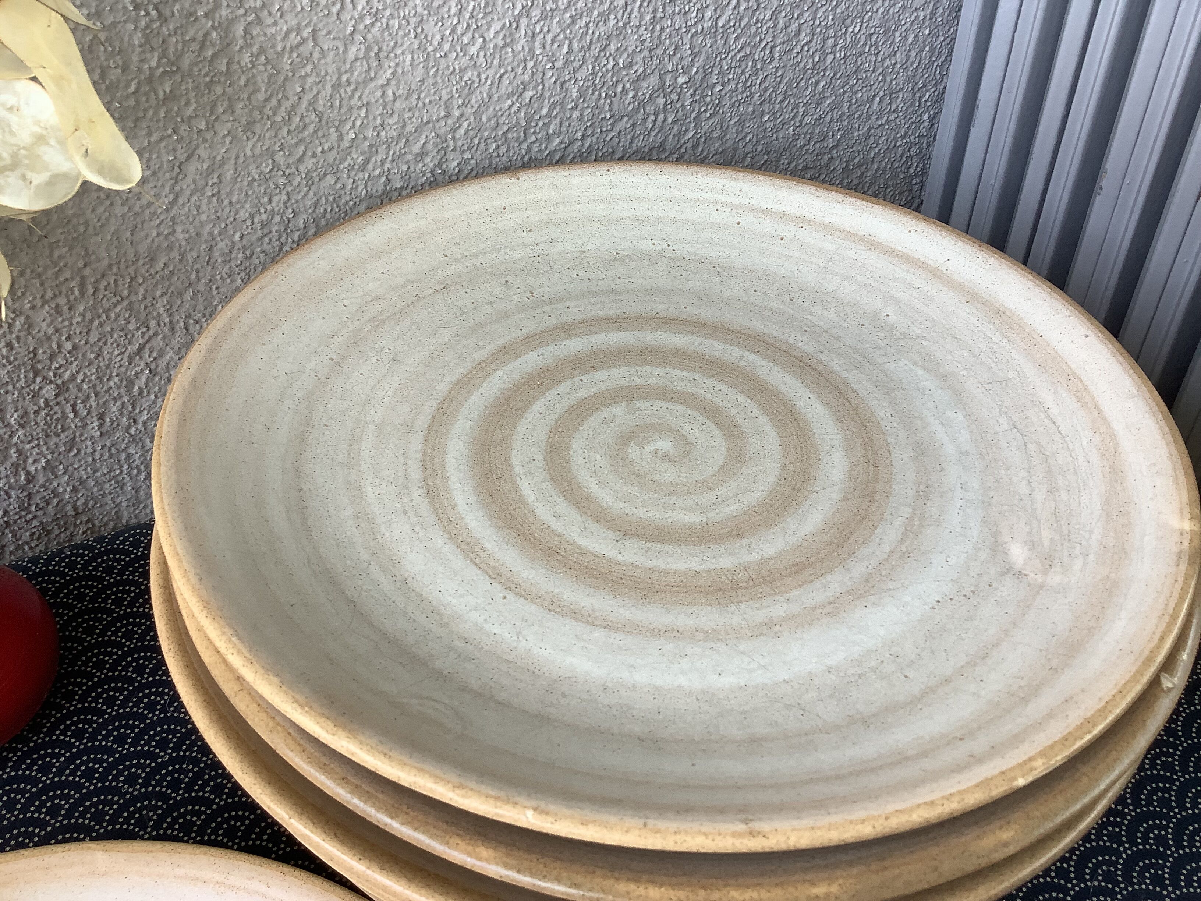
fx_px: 1076
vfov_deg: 45.4
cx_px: 600
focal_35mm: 31
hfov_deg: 58.4
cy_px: 450
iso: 50
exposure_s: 1/60
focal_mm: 3.3
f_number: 2.4
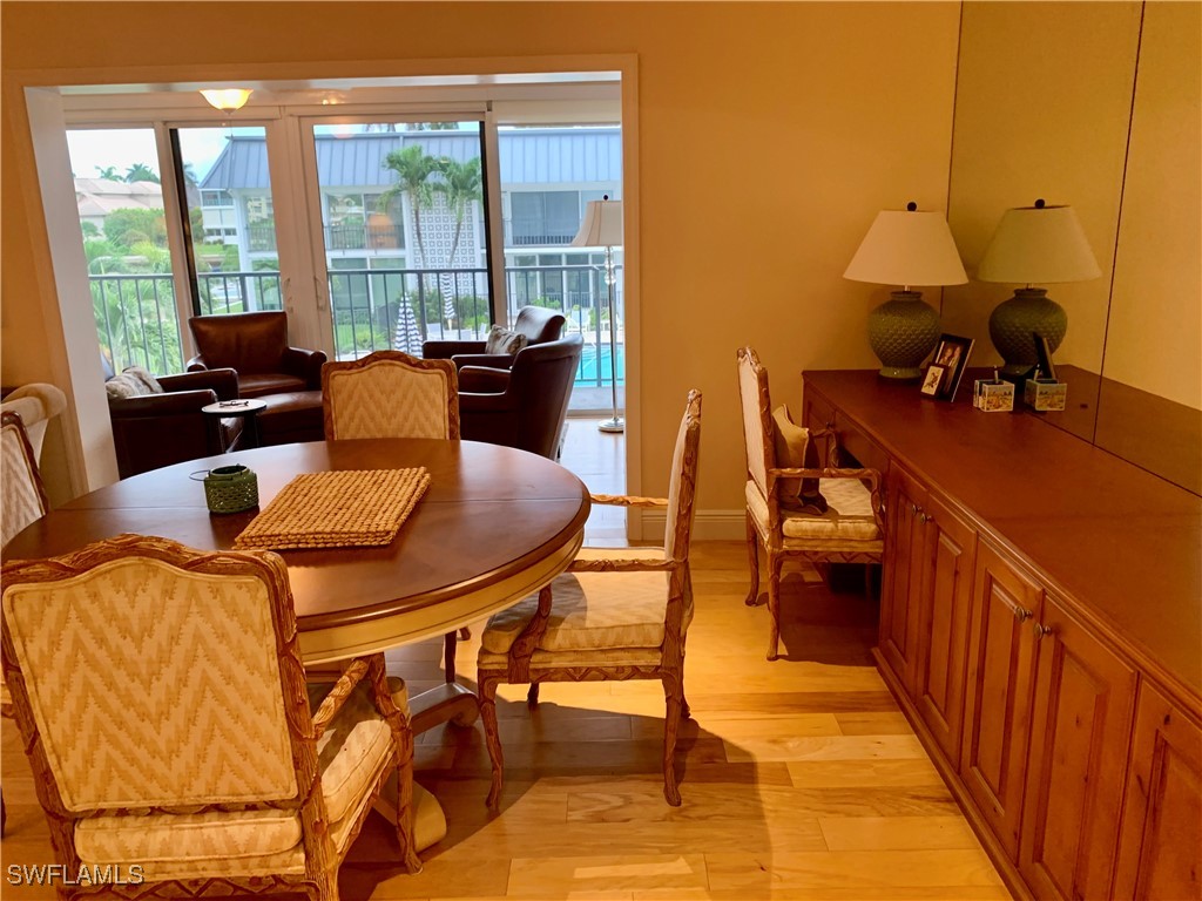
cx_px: 601
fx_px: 903
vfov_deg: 53.1
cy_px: 450
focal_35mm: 26
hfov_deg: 67.3
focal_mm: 4.25
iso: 160
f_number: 1.8
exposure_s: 1/60
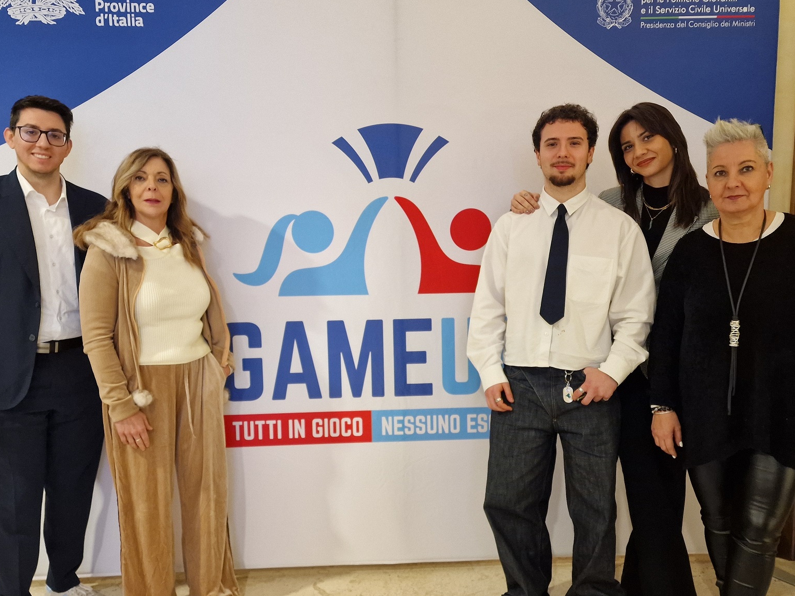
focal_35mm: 30
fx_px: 689
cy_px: 334
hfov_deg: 60.0
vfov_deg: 46.7
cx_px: 406
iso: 640
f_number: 1.8
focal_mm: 6.4
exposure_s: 1/50
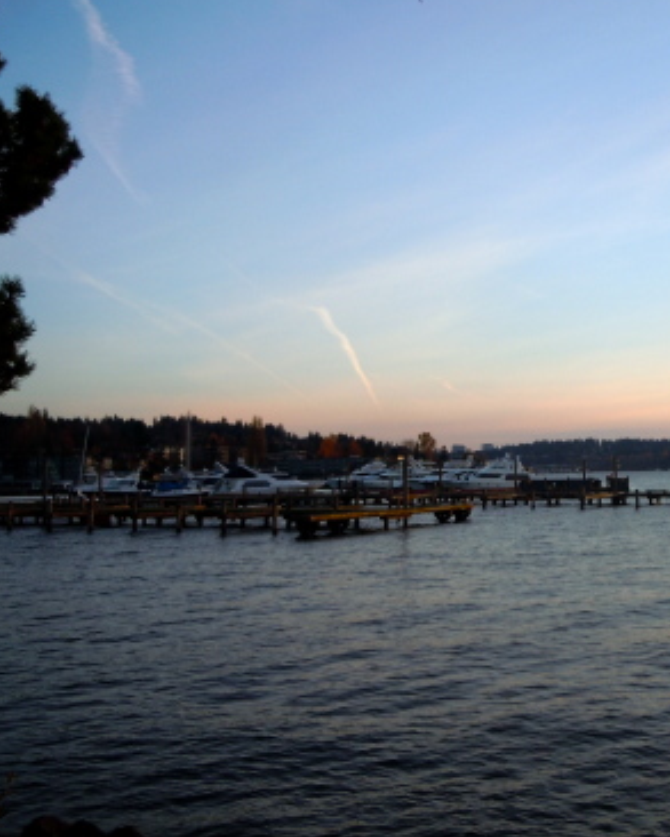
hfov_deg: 33.1
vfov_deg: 42.0
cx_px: 544
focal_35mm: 44
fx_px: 1090
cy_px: 415
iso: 100
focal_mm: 5.9
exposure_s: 1/250
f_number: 4
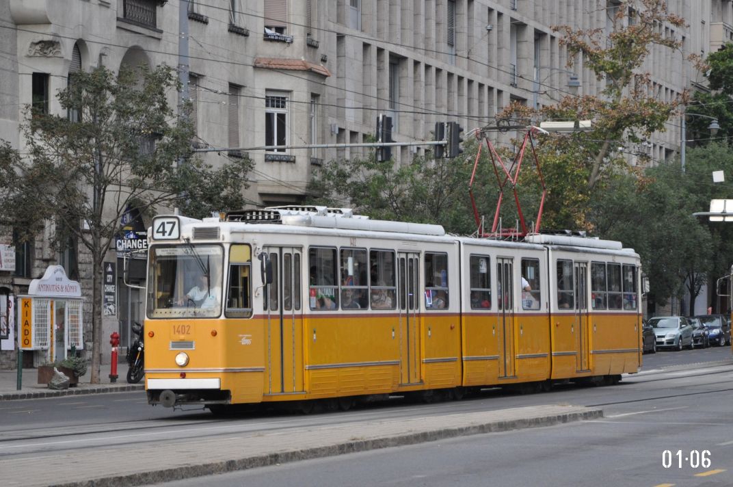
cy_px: 244
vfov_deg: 11.4
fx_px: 2440
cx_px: 366
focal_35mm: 120
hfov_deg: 17.1
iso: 1600
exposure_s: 1/500
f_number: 5.3
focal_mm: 80
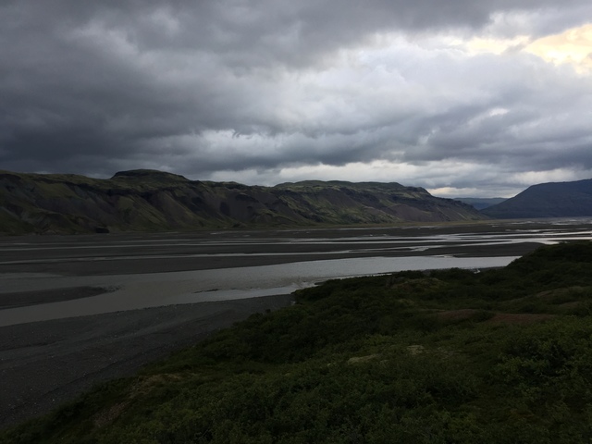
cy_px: 222
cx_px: 296
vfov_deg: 48.2
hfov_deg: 61.7
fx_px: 496
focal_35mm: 29
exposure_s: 1/100
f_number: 2.2
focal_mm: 4.15
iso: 40
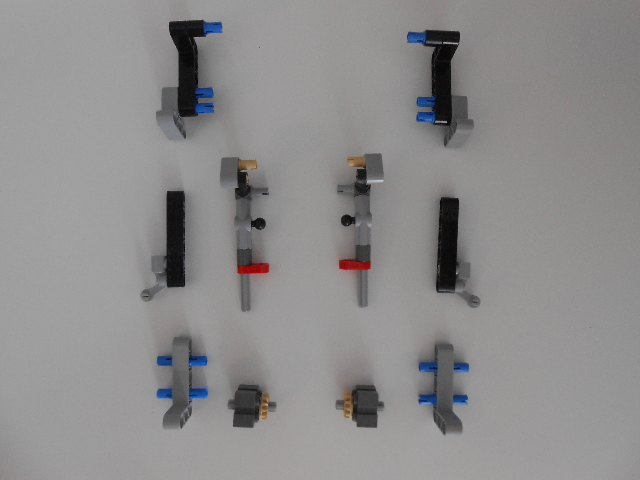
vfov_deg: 53.1
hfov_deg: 67.3
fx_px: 481
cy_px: 240
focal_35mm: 26
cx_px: 320
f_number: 3.5
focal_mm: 4.6
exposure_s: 1/30
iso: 200
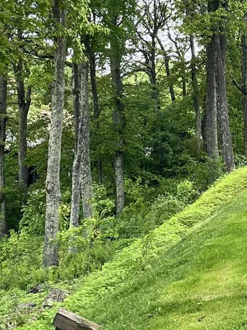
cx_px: 264
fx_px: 923
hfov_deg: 14.9
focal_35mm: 97
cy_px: -15
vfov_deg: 19.5
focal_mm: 5.1
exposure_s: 1/799
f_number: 1.6
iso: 50
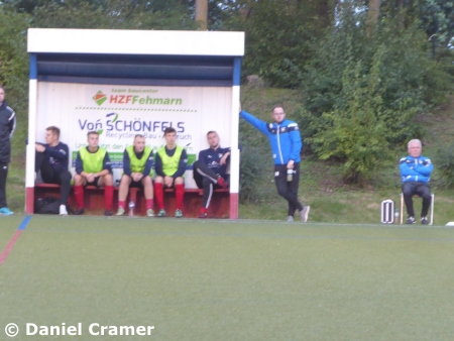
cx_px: 227
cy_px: 170
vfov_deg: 3.7
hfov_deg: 5.0
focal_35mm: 400
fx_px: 5249
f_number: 6
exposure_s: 1/10
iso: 640
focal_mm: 71.7
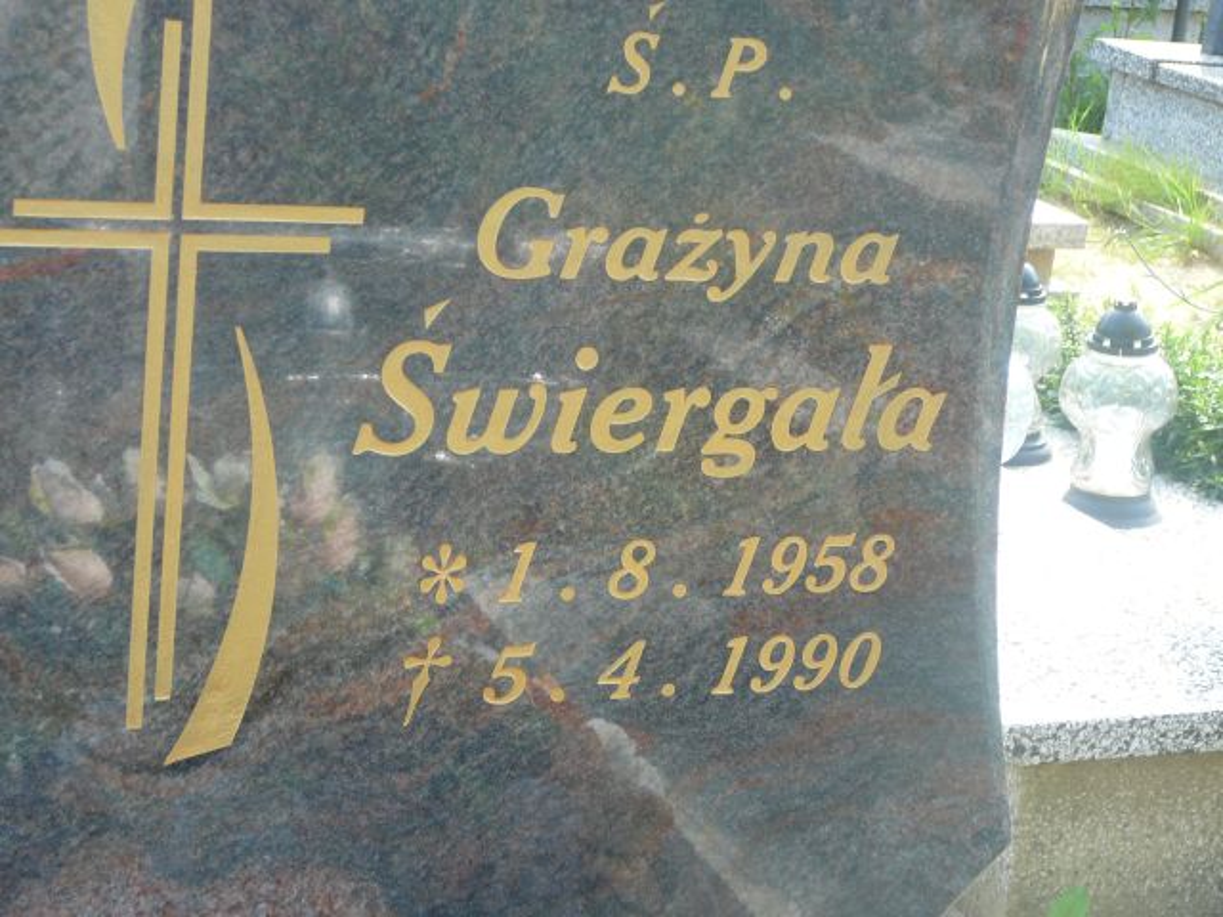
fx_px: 2720
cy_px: 458
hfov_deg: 25.3
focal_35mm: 77
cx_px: 612
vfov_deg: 19.1
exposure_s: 1/100
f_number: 3.7
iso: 80
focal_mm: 11.5
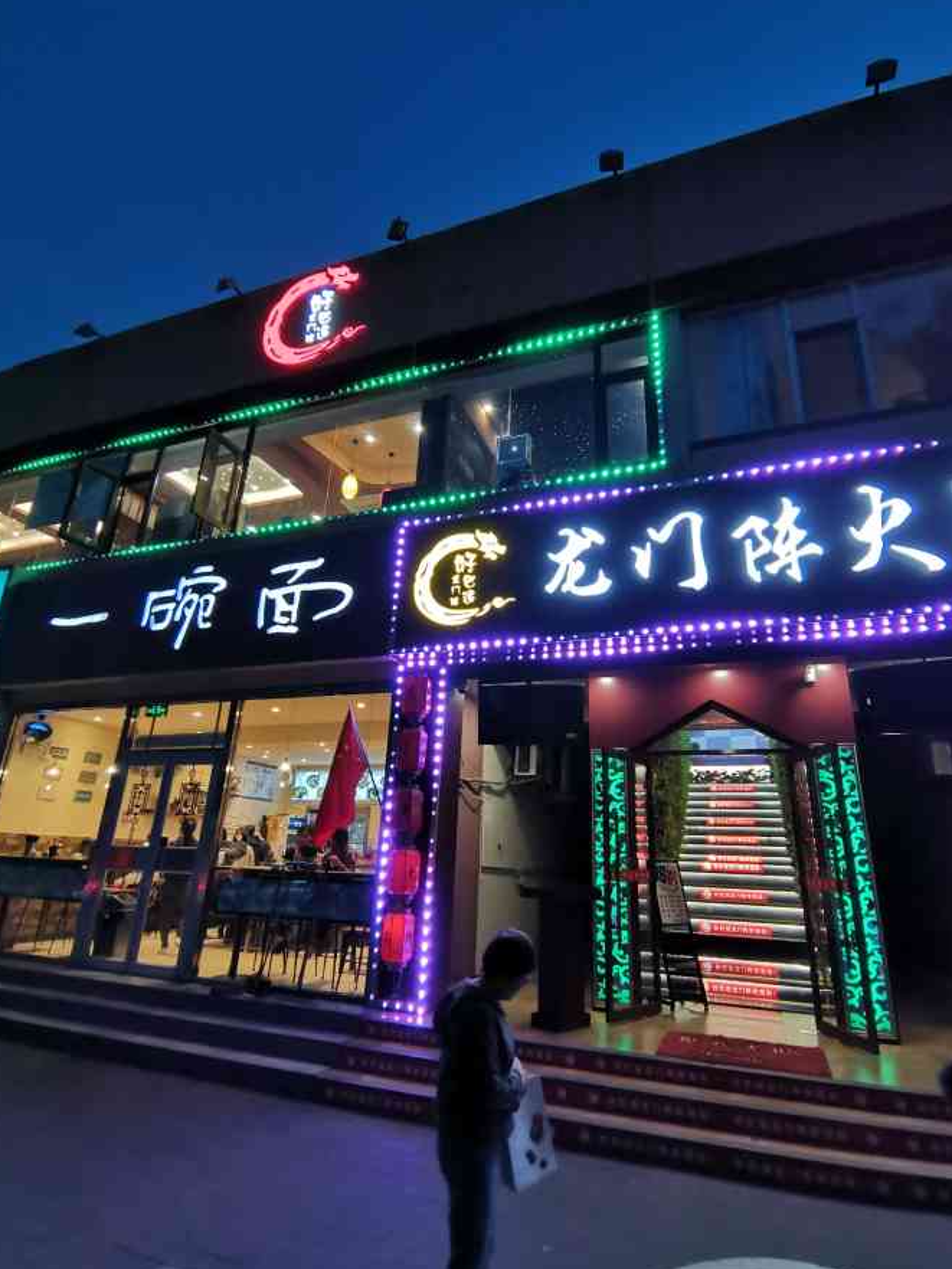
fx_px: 660
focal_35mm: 18
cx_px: 494
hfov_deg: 71.6
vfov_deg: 87.7
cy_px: 634
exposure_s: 1/33.3
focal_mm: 2.26
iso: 400
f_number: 2.2
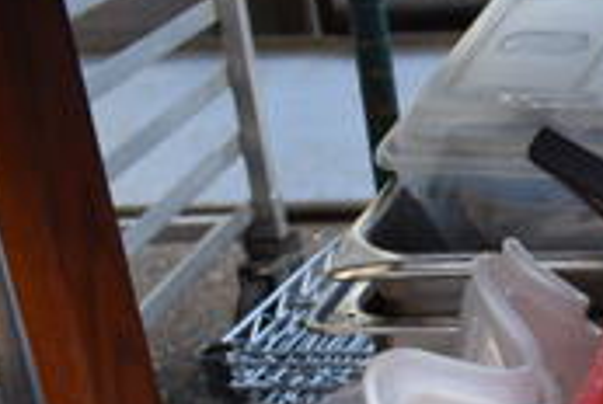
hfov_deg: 18.7
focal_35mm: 95
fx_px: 1594
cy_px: 435
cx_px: 927
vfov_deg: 14.2
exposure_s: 1/125
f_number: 5.6
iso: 200
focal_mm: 18
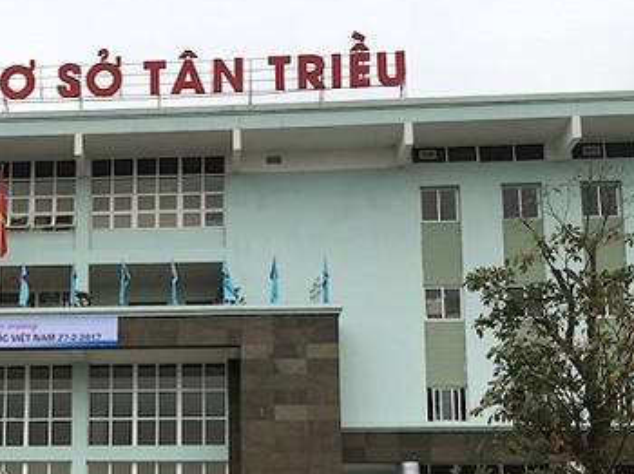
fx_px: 1062
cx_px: 111
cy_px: 461
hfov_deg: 32.2
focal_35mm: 58
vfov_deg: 24.2
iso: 25
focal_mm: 4.15
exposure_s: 1/916
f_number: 2.2
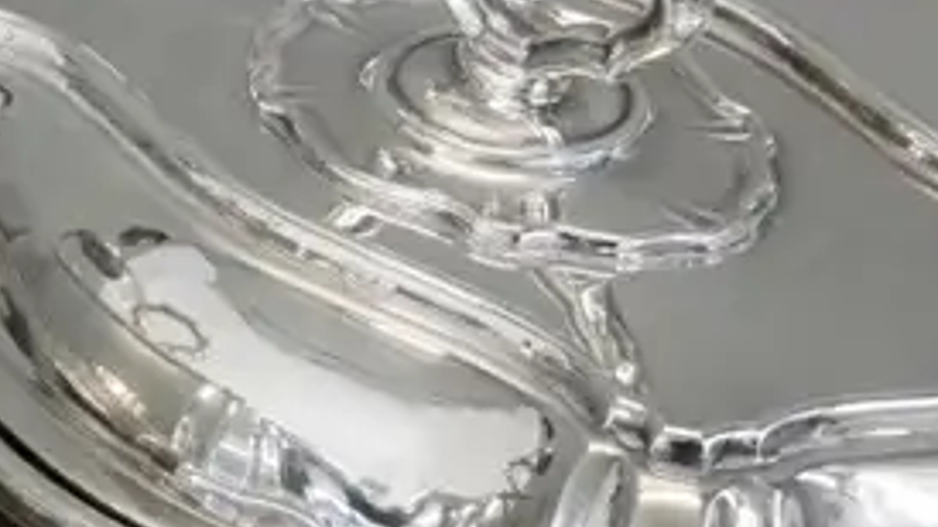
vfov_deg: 6.5
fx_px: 4650
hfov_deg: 11.3
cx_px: -151
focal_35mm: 187
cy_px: 394
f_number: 5.6
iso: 3200
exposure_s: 1/125
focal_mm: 23
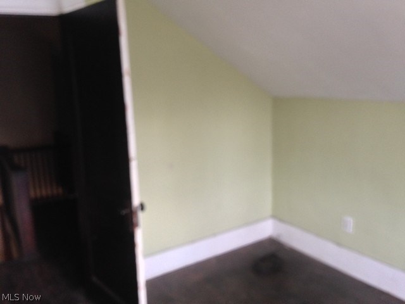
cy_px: 152
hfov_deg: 55.4
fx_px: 386
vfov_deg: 42.9
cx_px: 202
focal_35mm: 33
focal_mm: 4.12
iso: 160
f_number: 2.4
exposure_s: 1/20
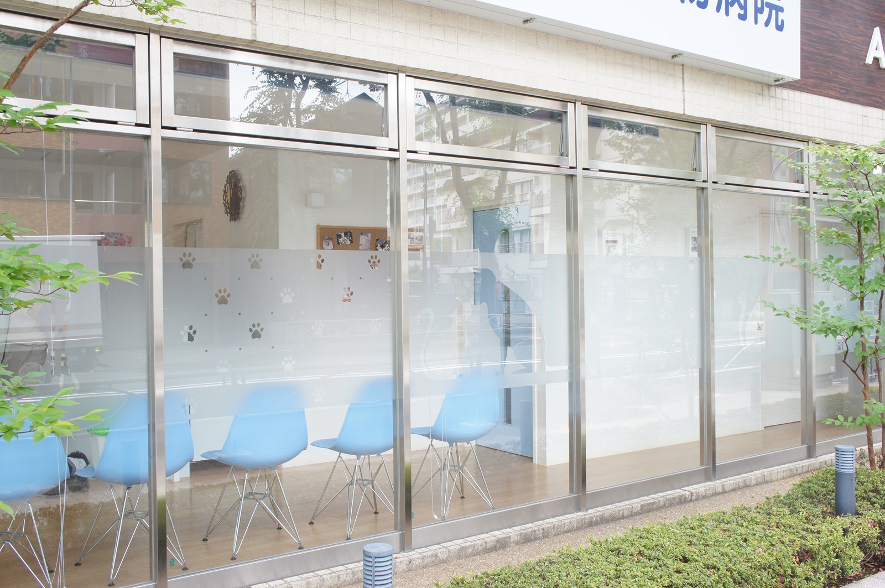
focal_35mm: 34
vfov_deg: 38.3
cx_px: 442
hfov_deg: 55.2
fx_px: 847
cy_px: 294
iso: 320
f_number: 8
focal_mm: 23
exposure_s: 1/60
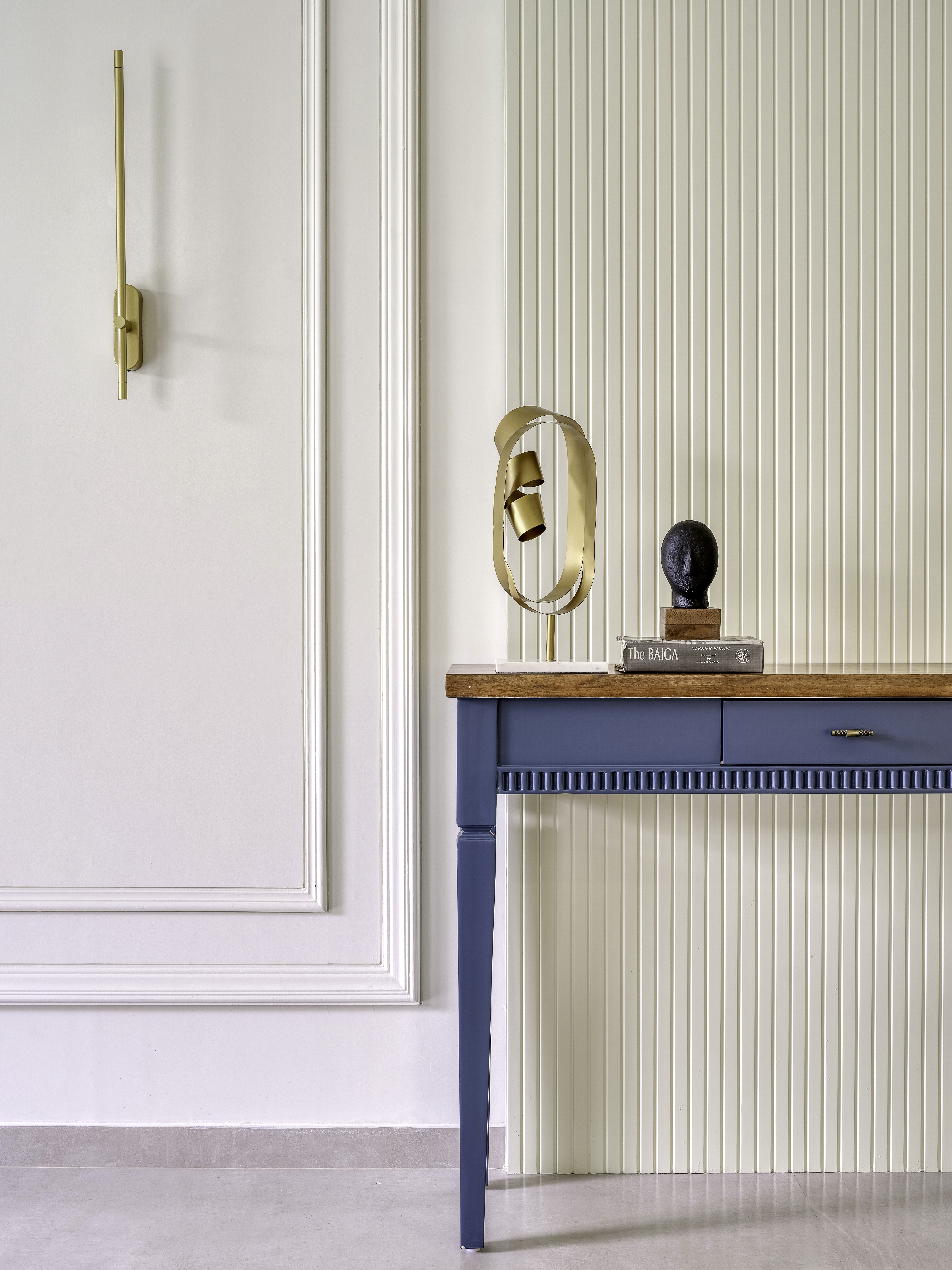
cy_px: 635
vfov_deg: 46.8
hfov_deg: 36.0
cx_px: 476
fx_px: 1467
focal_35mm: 40
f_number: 11
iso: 100
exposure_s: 1/1.2
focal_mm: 50
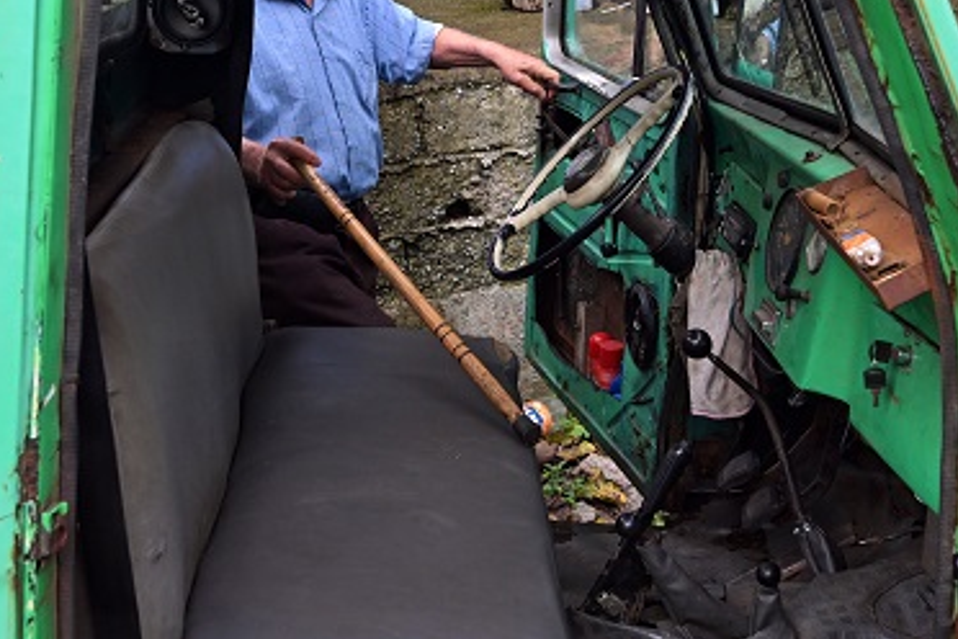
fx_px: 1543
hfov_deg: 34.4
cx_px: 409
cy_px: 130
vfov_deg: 23.1
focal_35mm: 58
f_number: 5.6
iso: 800
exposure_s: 1/500
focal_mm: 24
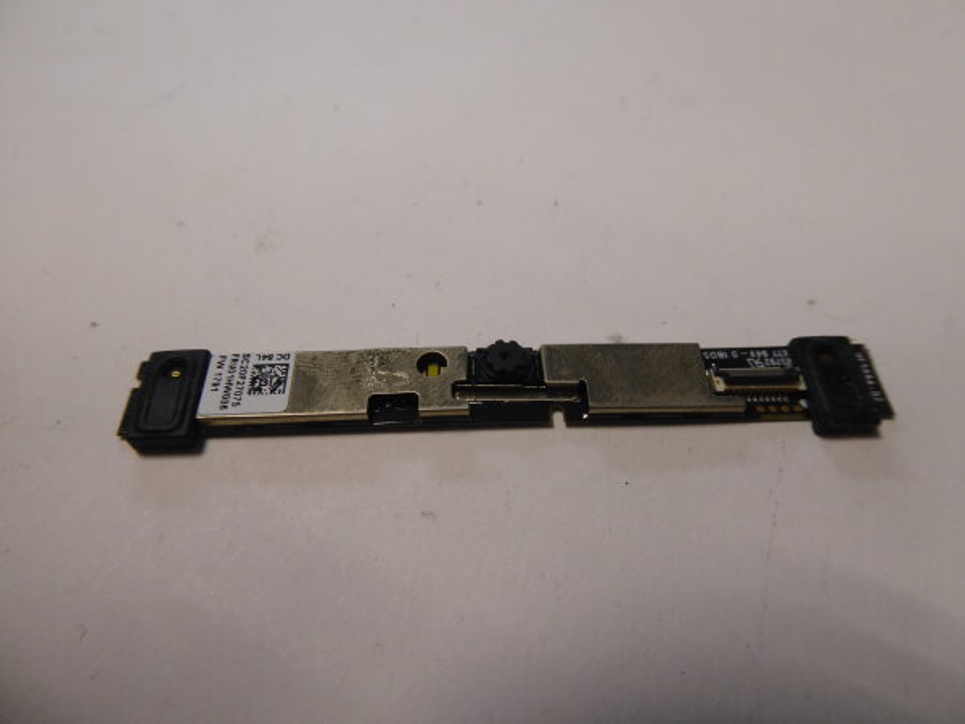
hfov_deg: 69.4
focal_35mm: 25
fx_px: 697
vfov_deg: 54.9
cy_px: 362
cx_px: 482
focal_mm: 4.3
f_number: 3.3
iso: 160
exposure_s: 1/60
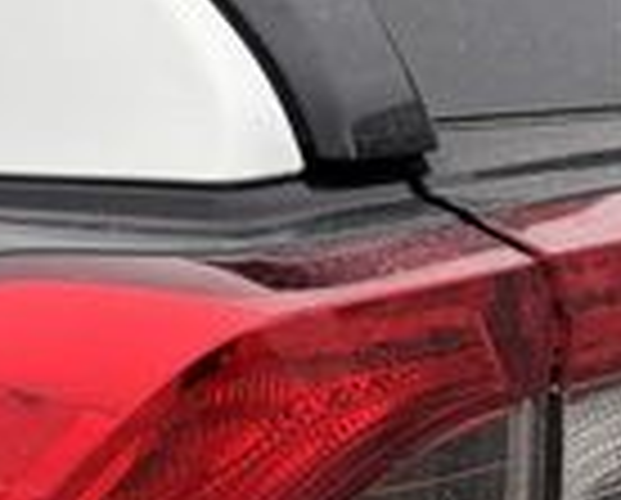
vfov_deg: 19.9
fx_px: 1418
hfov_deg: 24.7
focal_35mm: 77
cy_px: 191
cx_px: 324
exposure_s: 1/525
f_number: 1.6
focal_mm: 5.96
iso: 50
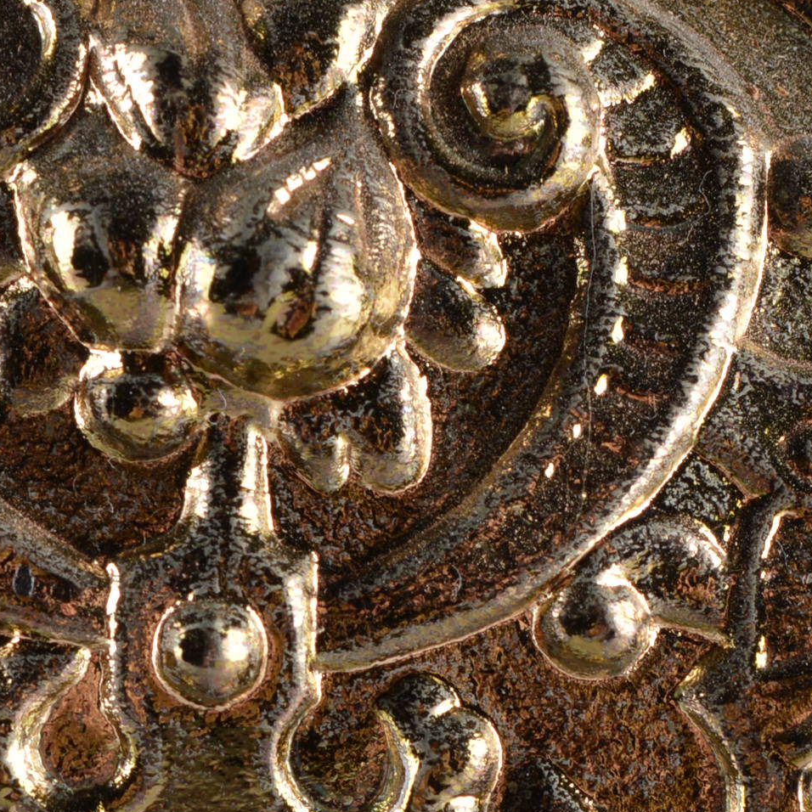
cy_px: 734
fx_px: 5847
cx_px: 363
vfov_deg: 7.9
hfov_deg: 7.9
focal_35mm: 220
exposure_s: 1/160
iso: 100
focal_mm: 55
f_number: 16
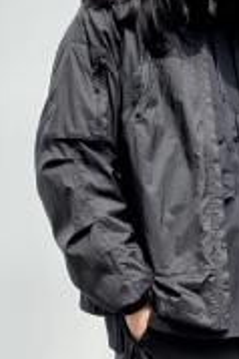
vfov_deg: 13.8
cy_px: 299
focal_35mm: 148
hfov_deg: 9.2
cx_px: 200
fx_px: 1477
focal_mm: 6.76
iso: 64
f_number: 1.78
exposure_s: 1/4310
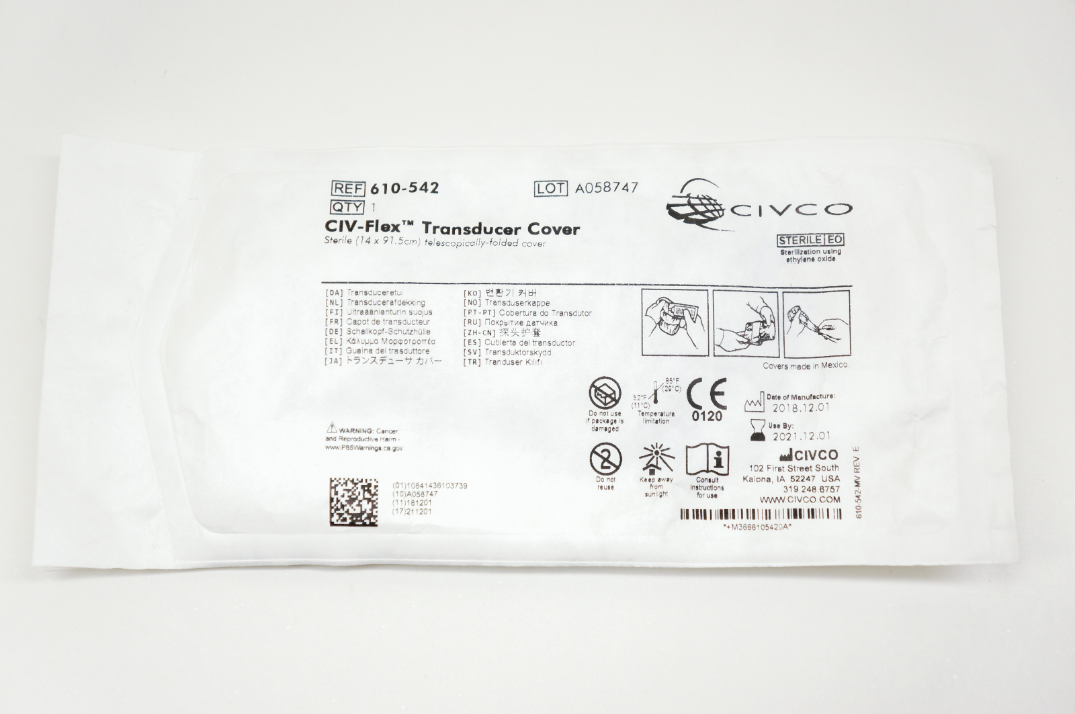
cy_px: 357
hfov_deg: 35.1
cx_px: 538
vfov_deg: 23.7
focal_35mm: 57
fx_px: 1700
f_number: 4.5
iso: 200
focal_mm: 38
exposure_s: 1/200
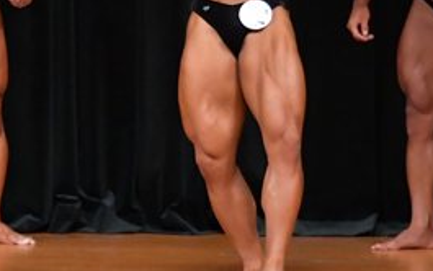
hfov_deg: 3.2
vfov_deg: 2.0
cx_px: -130
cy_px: 52
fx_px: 7628
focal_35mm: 646
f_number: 5.6
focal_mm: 145
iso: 5000
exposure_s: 1/400
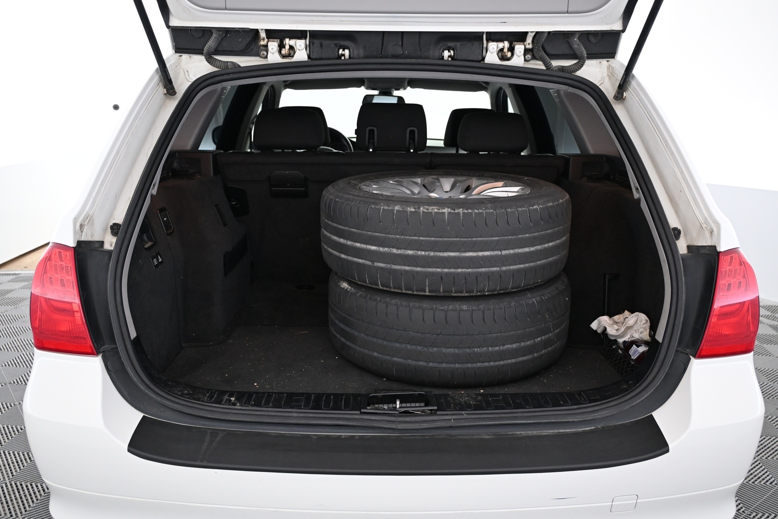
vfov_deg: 43.6
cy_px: 260
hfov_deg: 61.9
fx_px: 648
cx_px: 389
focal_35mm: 30
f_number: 3.8
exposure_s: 1/30
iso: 1100
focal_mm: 20
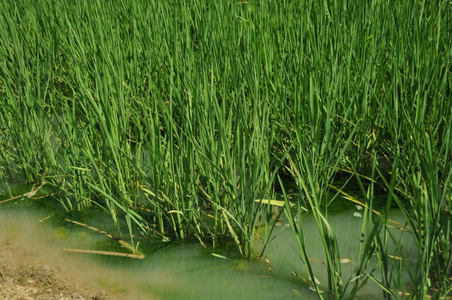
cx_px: 226
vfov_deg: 28.0
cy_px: 150
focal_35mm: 48
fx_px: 602
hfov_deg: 41.2
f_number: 4.8
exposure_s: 1/2000
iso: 400
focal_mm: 32
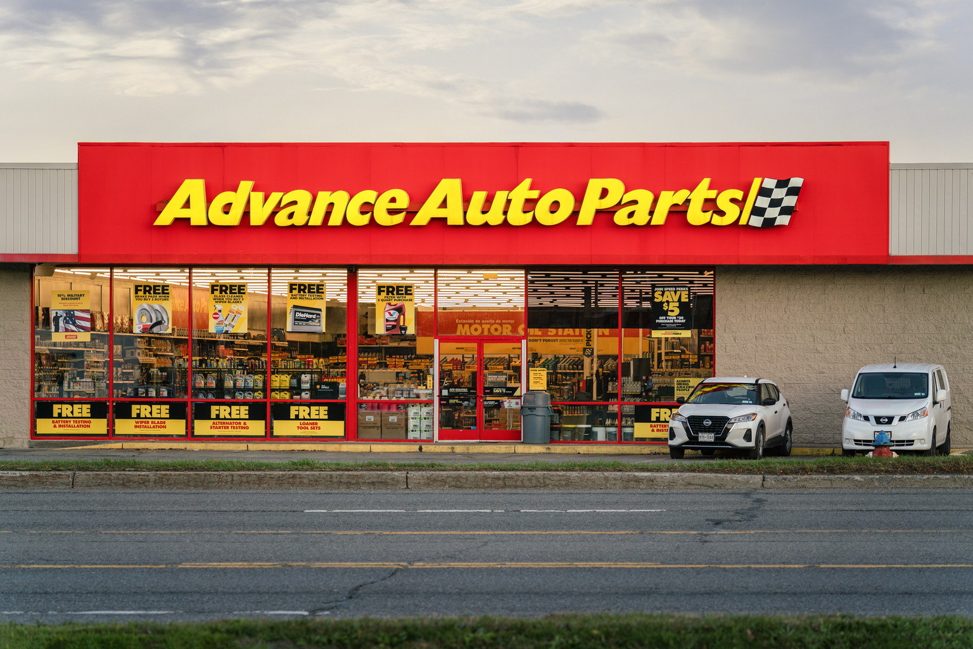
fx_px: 3270
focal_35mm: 121
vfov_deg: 11.3
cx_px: 486
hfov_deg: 16.9
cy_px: 324
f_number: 5
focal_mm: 121
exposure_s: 1/40
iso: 100
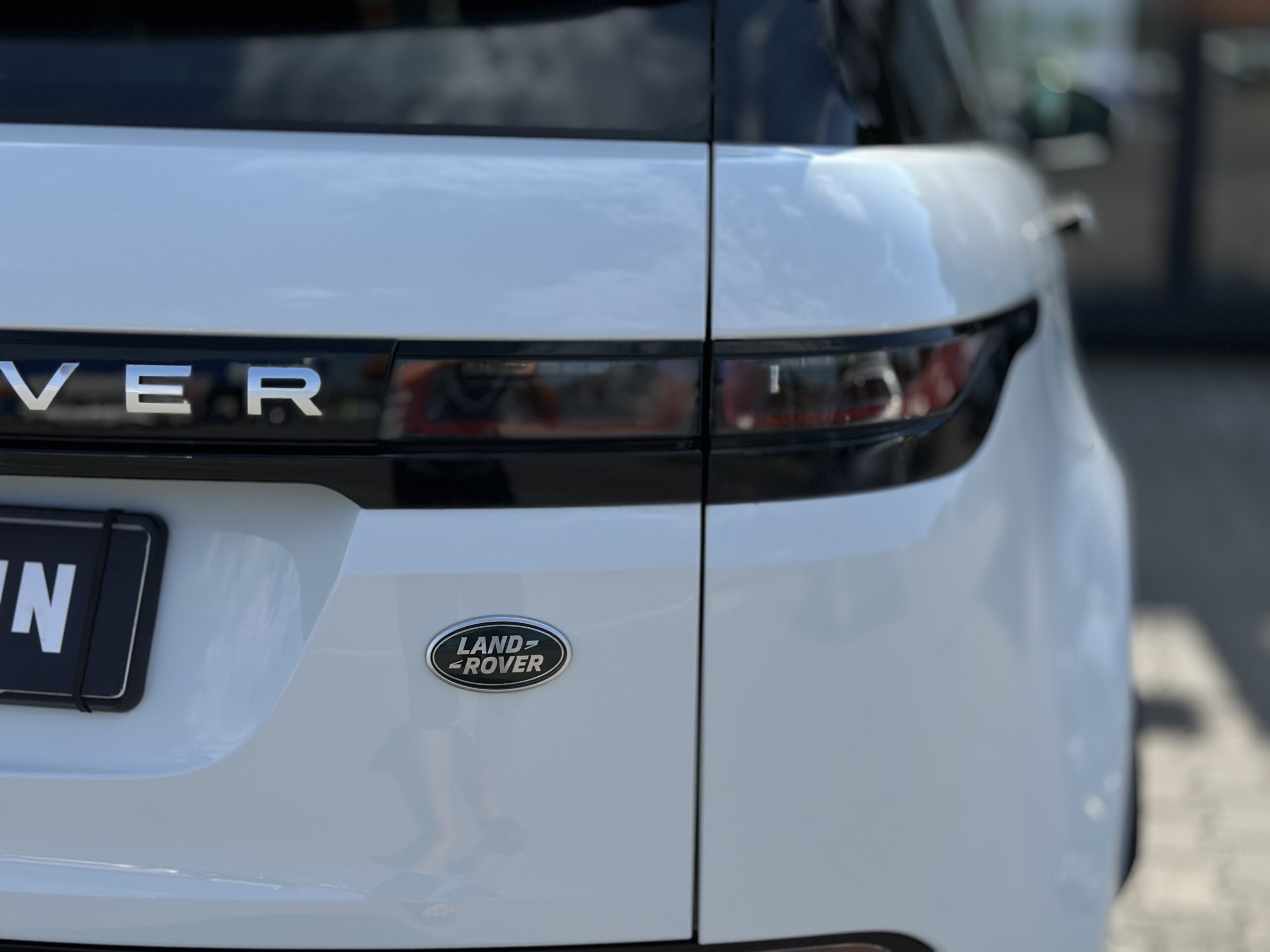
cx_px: 635
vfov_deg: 30.3
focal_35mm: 48
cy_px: 476
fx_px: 1761
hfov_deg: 39.7
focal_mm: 6.86
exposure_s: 1/7634
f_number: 1.78
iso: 80
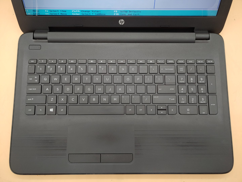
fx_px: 182
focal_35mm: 26
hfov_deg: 67.3
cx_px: 121
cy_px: 91
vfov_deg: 53.1
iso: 50
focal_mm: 4.36
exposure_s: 1/61
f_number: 1.8
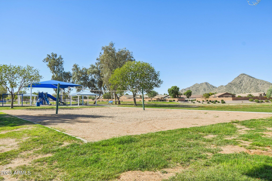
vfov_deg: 47.9
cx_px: 136
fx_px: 204
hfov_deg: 67.4
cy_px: 90
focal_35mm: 27
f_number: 8
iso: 100
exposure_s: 1/320
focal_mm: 18
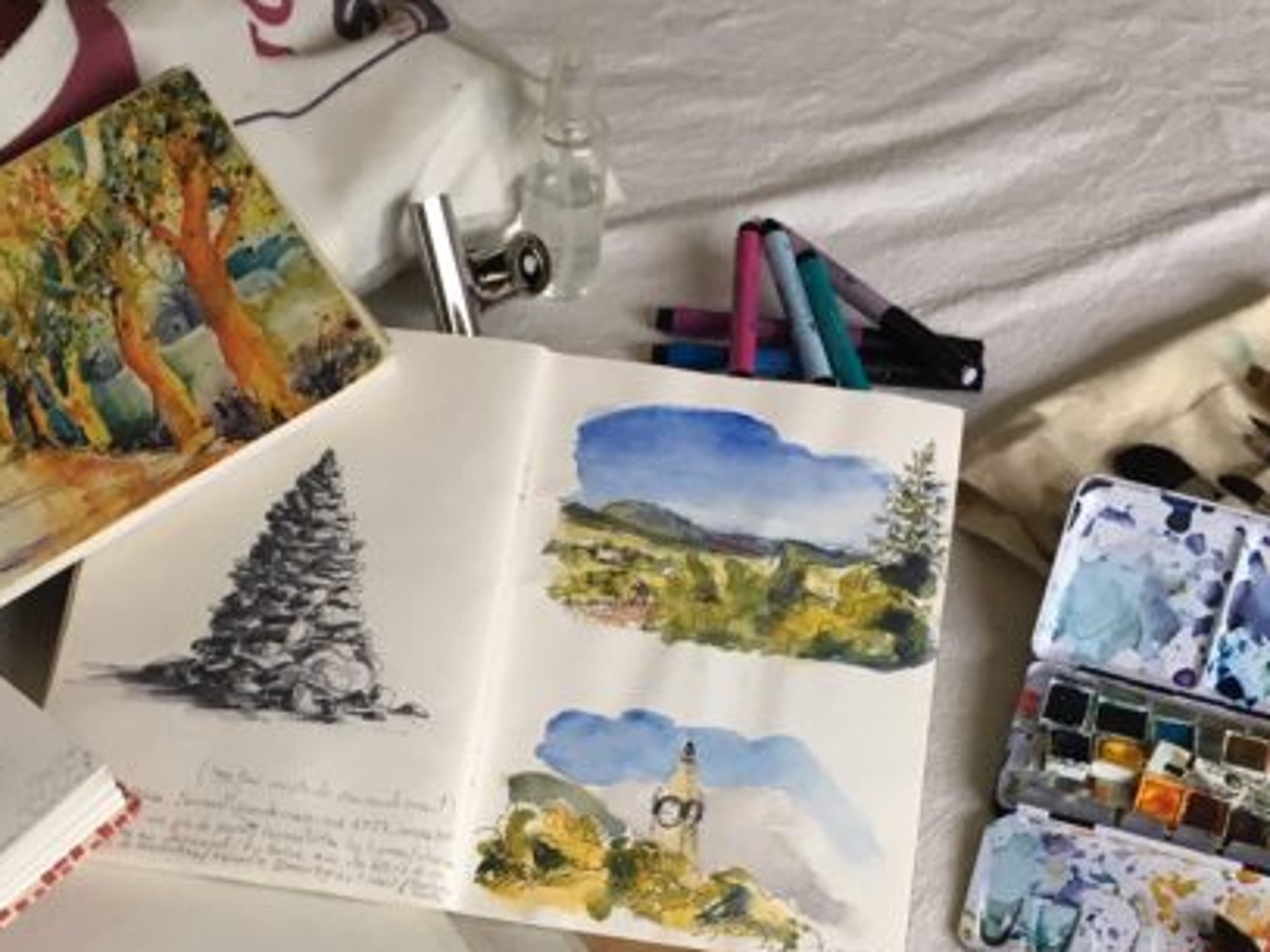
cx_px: 537
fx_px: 2091
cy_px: 924
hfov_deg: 33.7
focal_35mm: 57
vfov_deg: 24.6
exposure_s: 1/33
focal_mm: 4.15
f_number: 2.2
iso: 40
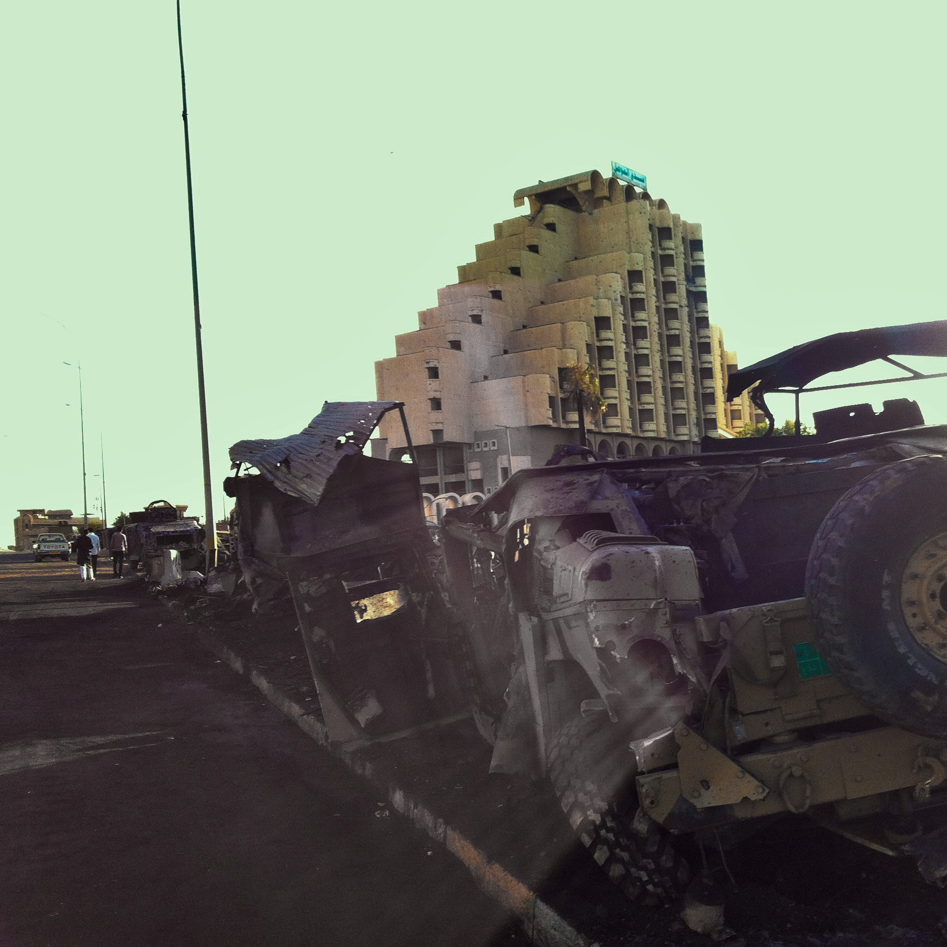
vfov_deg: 40.0
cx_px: 589
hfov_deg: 39.8
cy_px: 478
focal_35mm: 42
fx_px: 1300
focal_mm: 3.85
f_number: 2.8
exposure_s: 1/347
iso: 80
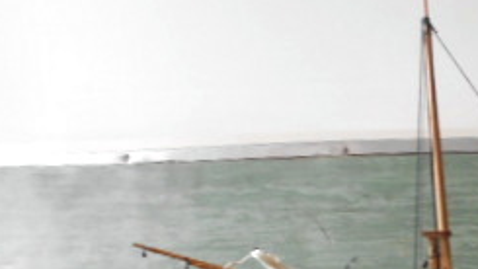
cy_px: 460
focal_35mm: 74
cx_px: 535
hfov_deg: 26.2
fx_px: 938
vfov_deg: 14.6
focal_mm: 4.6
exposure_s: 1/30
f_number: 3.2
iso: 160
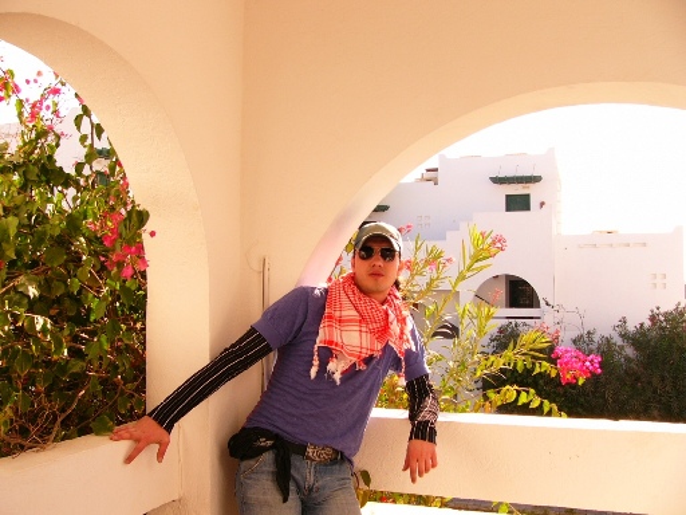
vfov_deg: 39.7
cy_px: 258
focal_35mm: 36
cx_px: 343
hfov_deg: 51.4
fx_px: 713
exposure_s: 1/200
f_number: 4
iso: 50
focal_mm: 6
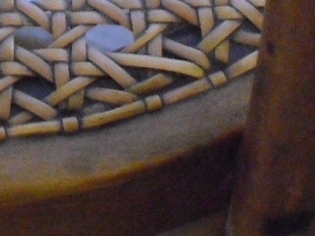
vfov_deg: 8.0
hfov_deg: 10.7
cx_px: -102
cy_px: -138
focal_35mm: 180
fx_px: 1637
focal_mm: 6.3
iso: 800
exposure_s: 1/25
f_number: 3.1
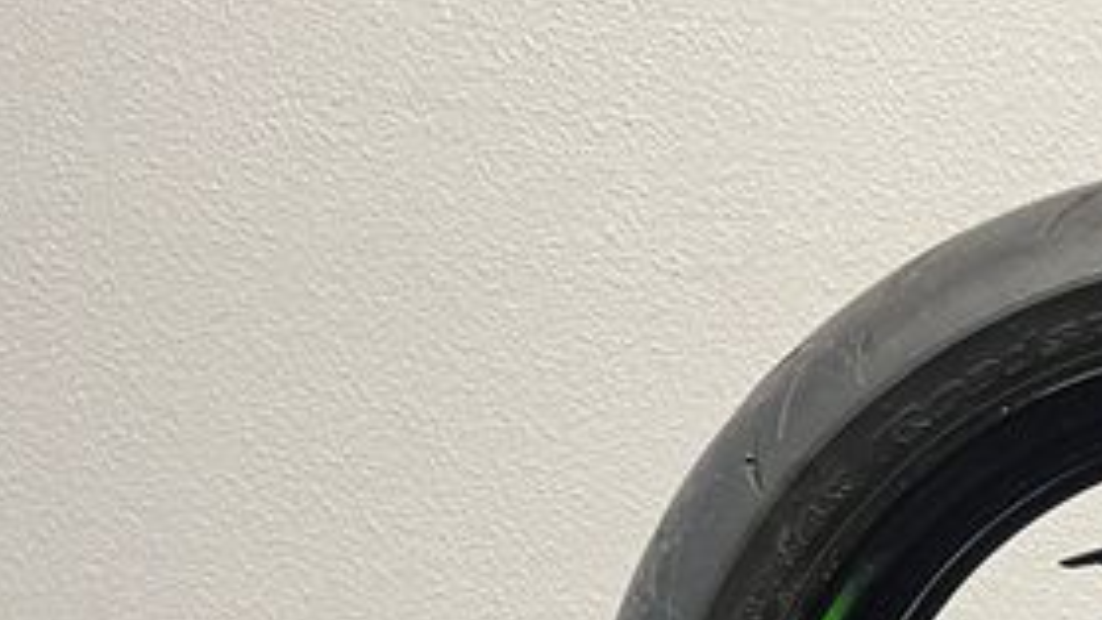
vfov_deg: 17.5
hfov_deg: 29.2
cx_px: 1220
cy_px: 786
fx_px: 1900
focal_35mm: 65
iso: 160
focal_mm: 5.1
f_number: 1.6
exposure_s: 1/50
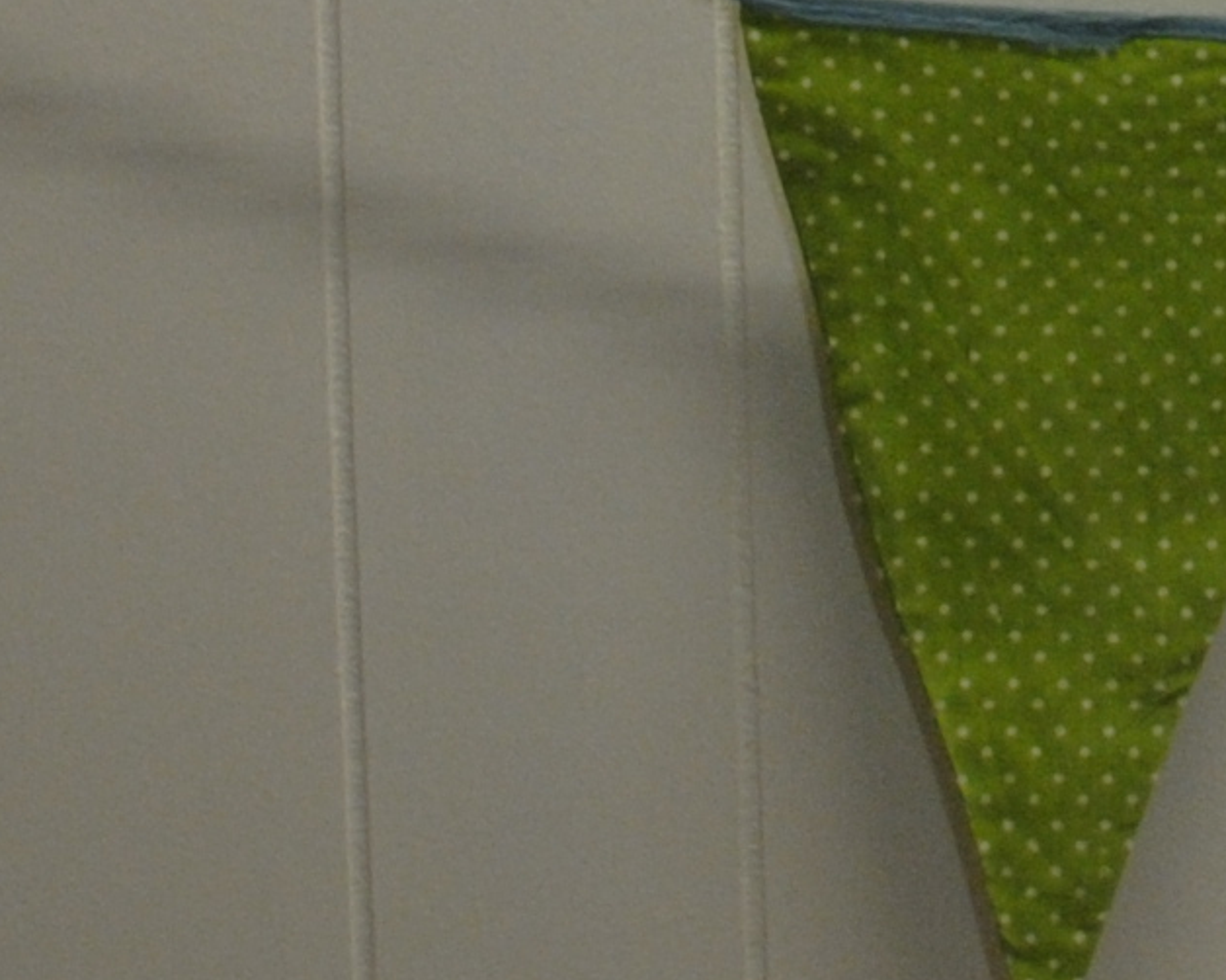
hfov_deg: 8.2
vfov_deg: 6.6
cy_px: -1124
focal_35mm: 226
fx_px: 8198
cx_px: 2208
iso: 400
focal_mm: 26
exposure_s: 1/40
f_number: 4.2
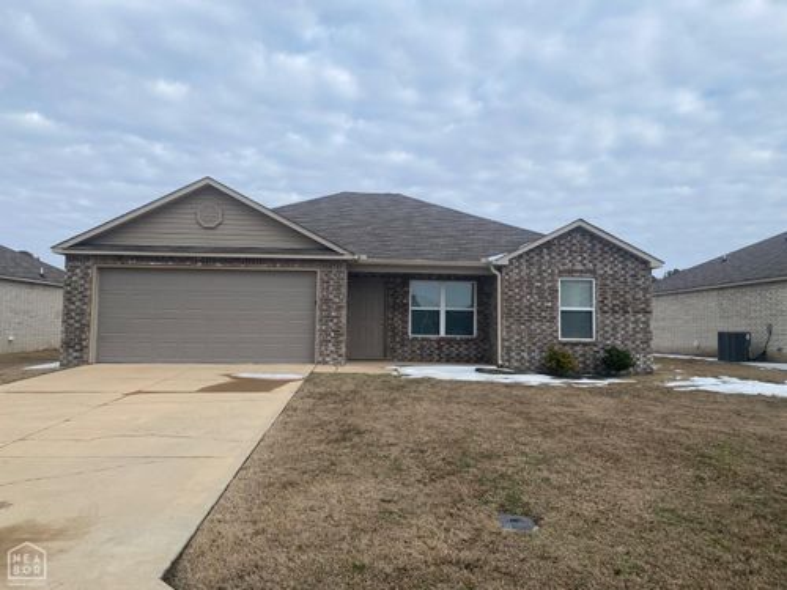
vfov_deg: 53.1
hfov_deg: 67.3
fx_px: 591
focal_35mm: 26
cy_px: 295
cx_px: 394
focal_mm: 4.25
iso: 32
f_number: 1.8
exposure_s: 1/1779
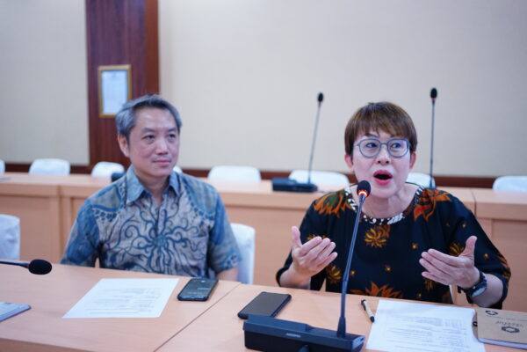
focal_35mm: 35
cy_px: 176
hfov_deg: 54.4
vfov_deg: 37.9
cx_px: 264
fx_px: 512
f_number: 1.8
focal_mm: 35
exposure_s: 1/100
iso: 2000
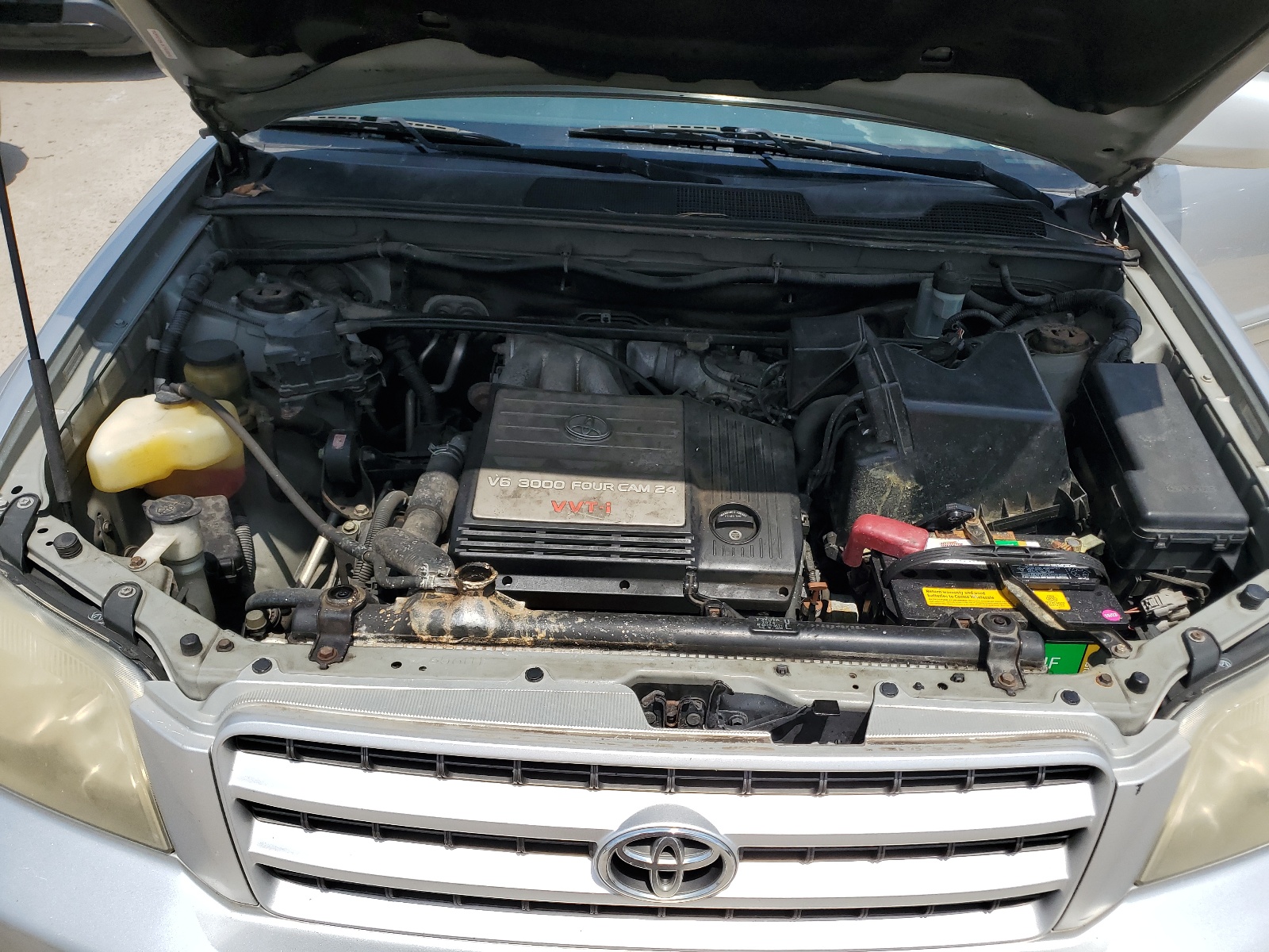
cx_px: 634
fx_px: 953
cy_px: 476
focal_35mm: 26
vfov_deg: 53.1
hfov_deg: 67.3
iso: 50
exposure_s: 1/5000
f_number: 1.5
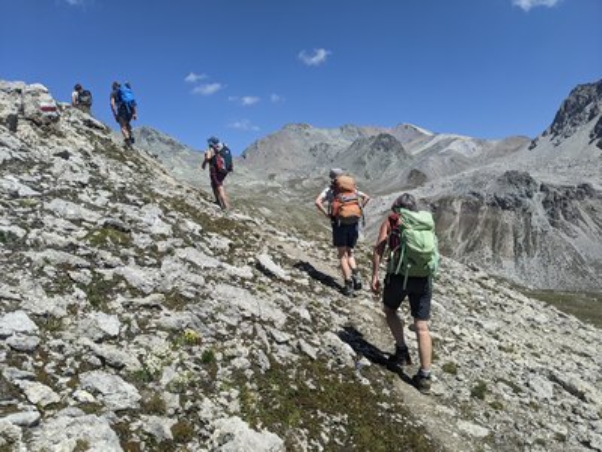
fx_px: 470
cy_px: 226
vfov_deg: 51.4
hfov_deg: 65.3
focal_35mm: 27
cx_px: 301
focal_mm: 4.44
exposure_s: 1/3356
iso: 51
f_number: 1.8
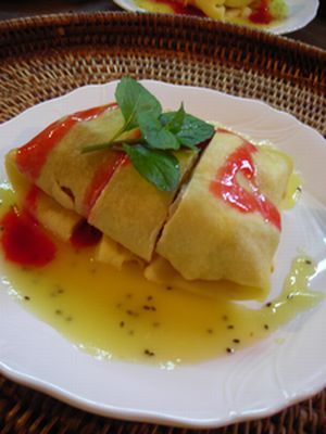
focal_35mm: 38
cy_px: 217
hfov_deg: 37.7
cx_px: 163
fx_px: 477
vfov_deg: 49.0
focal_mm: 6.3
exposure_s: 1/3.9
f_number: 3.2
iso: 53
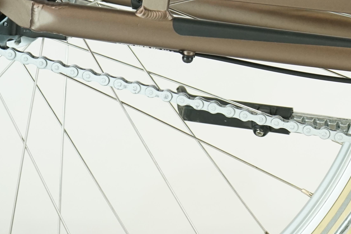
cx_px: 400
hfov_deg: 15.3
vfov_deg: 10.3
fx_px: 1267
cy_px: -82
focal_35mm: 130
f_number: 5.6
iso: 1600
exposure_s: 1/200
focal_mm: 48
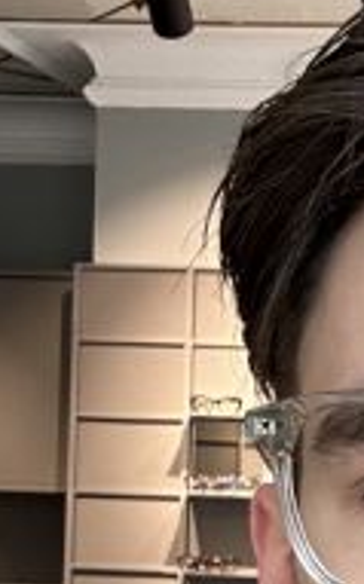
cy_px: 477
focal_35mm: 100
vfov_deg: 20.5
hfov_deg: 12.4
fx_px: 1591
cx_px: 554
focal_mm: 2.69
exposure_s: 1/50
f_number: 1.9
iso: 50
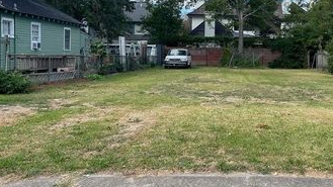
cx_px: 227
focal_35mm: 43
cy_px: 57
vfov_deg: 27.5
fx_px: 380
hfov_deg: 46.5
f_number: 1.5
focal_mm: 5.7
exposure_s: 1/1344
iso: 50
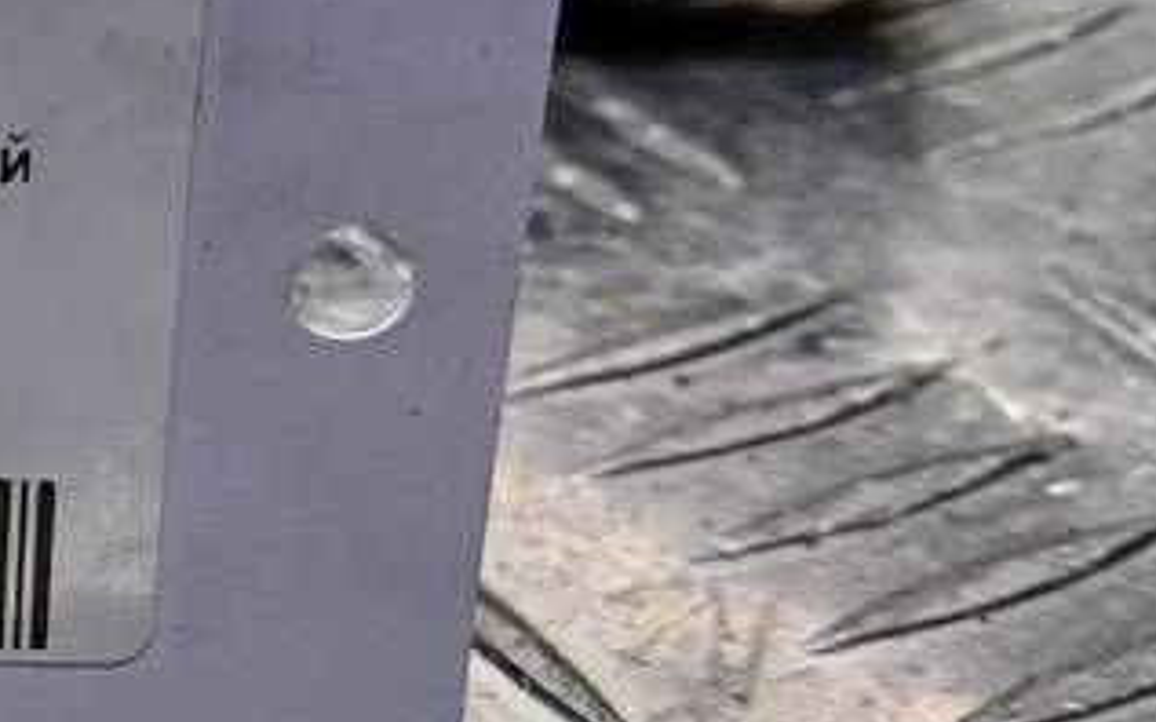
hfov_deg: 20.1
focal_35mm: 89
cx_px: -565
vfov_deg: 14.7
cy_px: 328
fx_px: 2803
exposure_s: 1/100
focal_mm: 3.98
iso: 40
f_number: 1.8
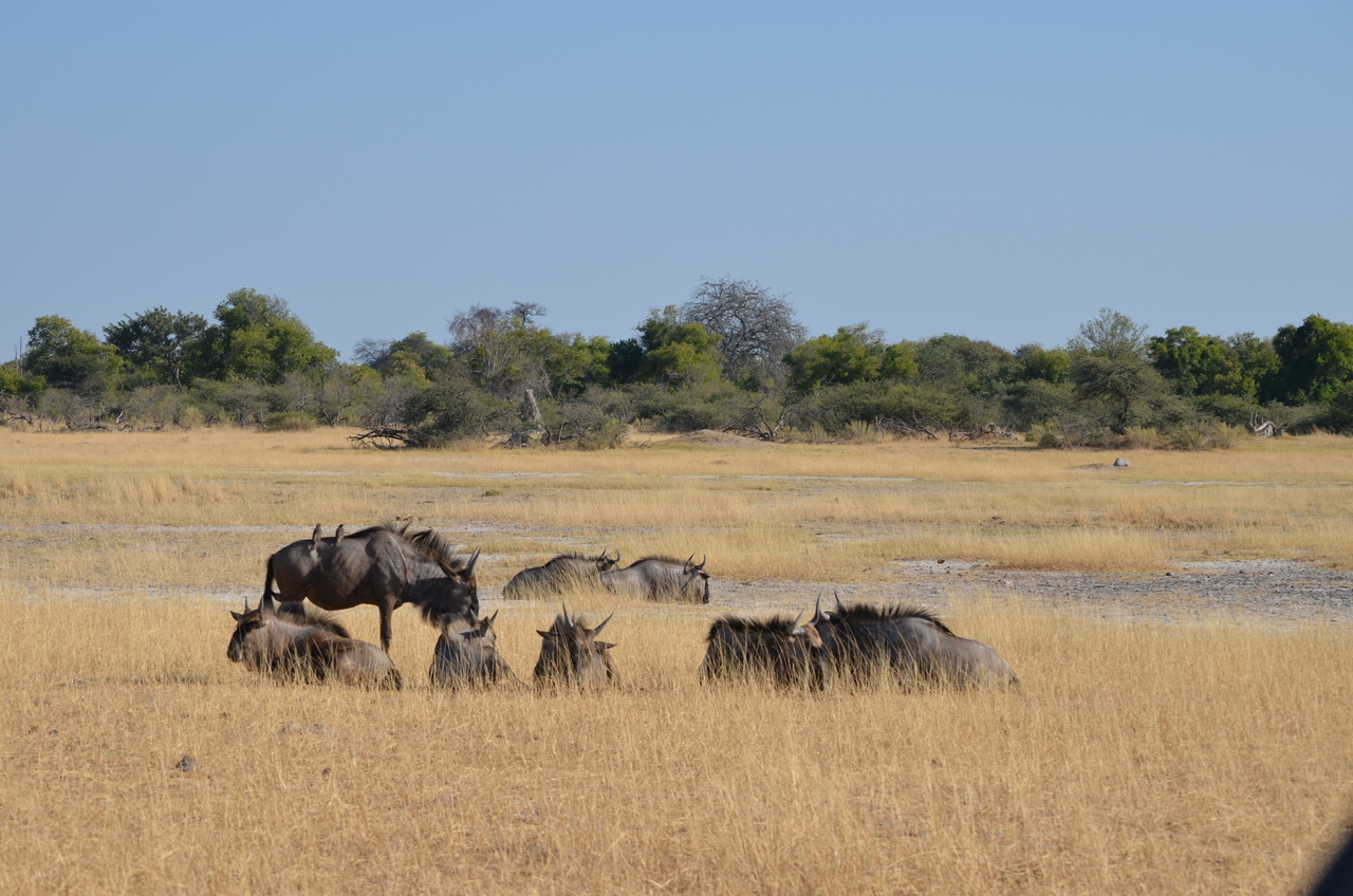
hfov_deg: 17.1
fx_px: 4501
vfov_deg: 11.4
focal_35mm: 120
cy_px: 448
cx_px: 676
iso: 100
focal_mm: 80
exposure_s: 1/320
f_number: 9
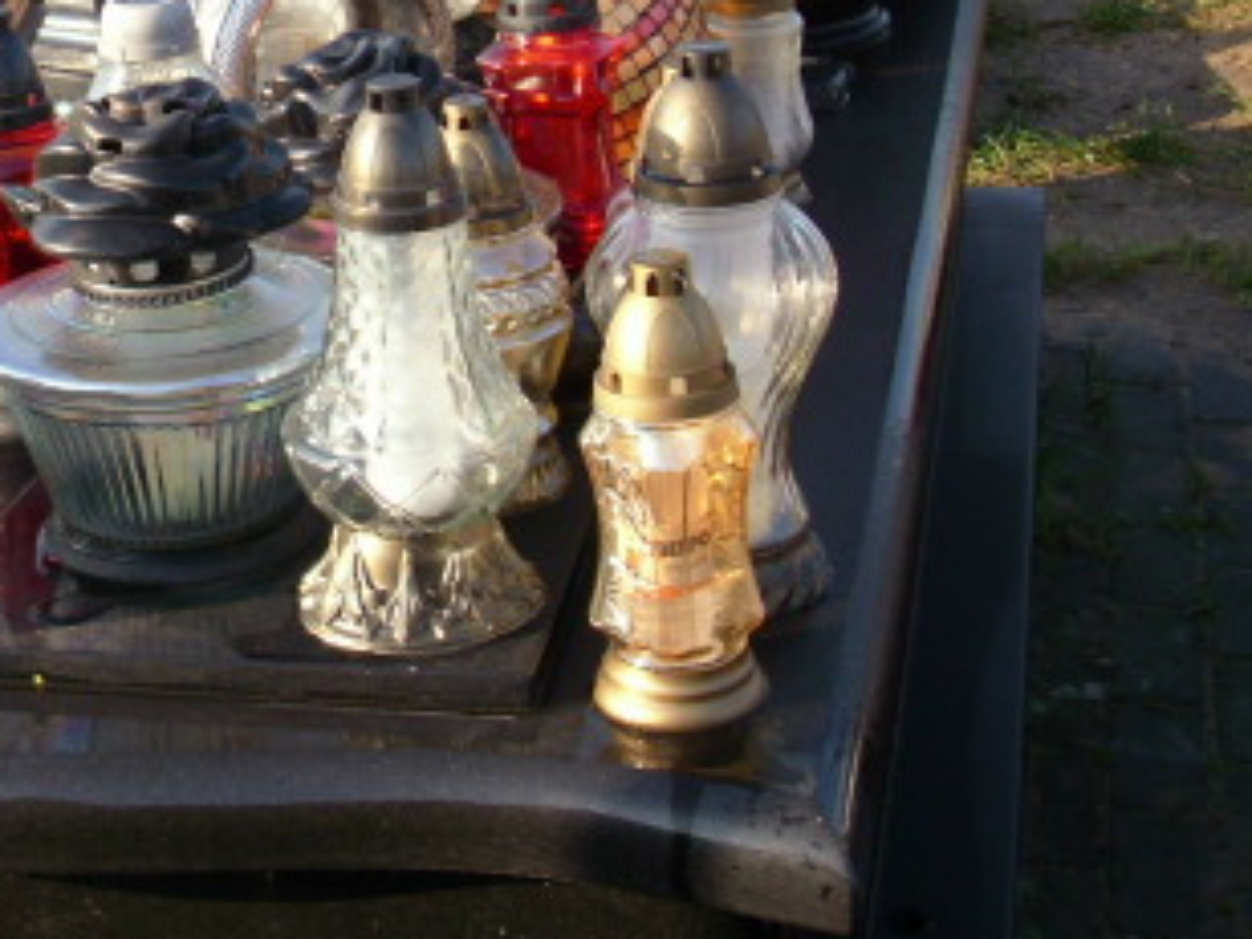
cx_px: 427
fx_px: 2785
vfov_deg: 18.7
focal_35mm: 77
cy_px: 57
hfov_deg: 25.2
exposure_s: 1/478
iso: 50
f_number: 2.8
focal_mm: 6.2
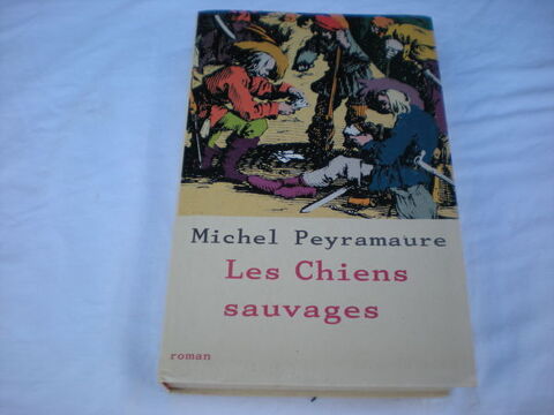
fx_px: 608
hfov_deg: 49.0
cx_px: 277
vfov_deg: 37.7
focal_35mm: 38
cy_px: 208
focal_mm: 6.3
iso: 64
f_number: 3.1
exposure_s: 1/106
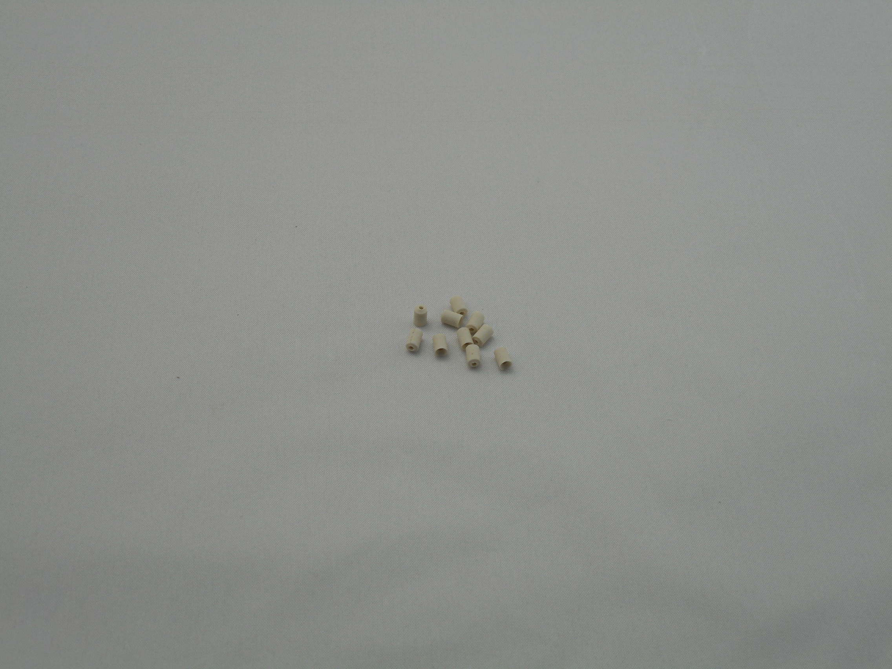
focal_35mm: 67
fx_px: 1726
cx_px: 446
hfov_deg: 29.0
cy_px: 334
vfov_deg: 21.9
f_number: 5.3
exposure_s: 1/50
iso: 80
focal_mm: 12
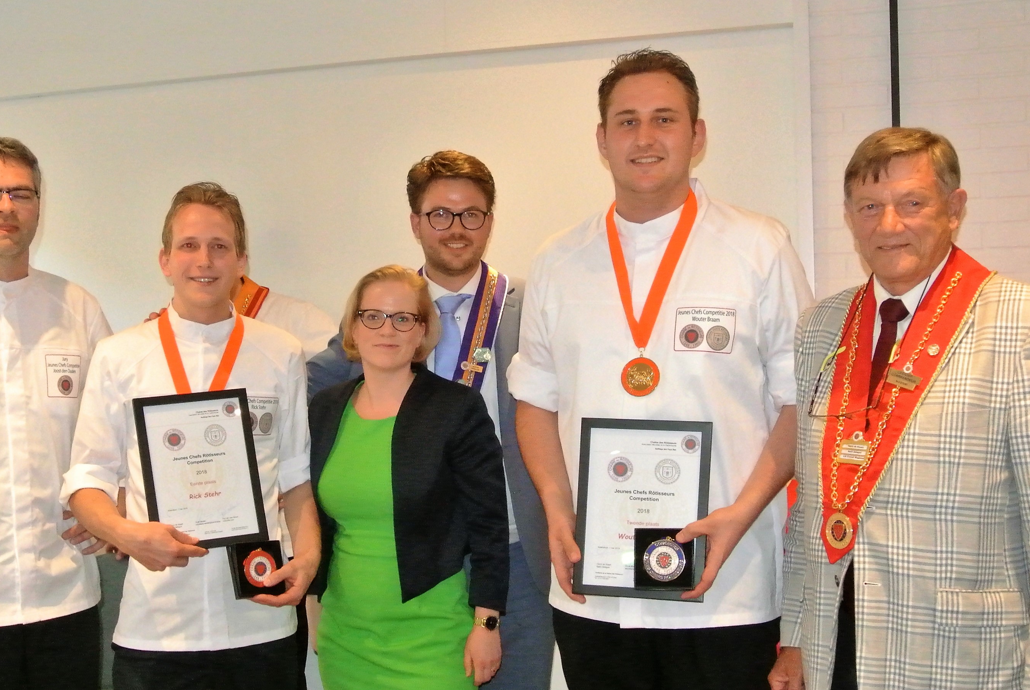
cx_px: 476
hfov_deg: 40.3
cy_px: 405
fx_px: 1404
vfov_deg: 27.6
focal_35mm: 49
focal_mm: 12.7
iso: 3200
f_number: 3.8
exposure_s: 1/60
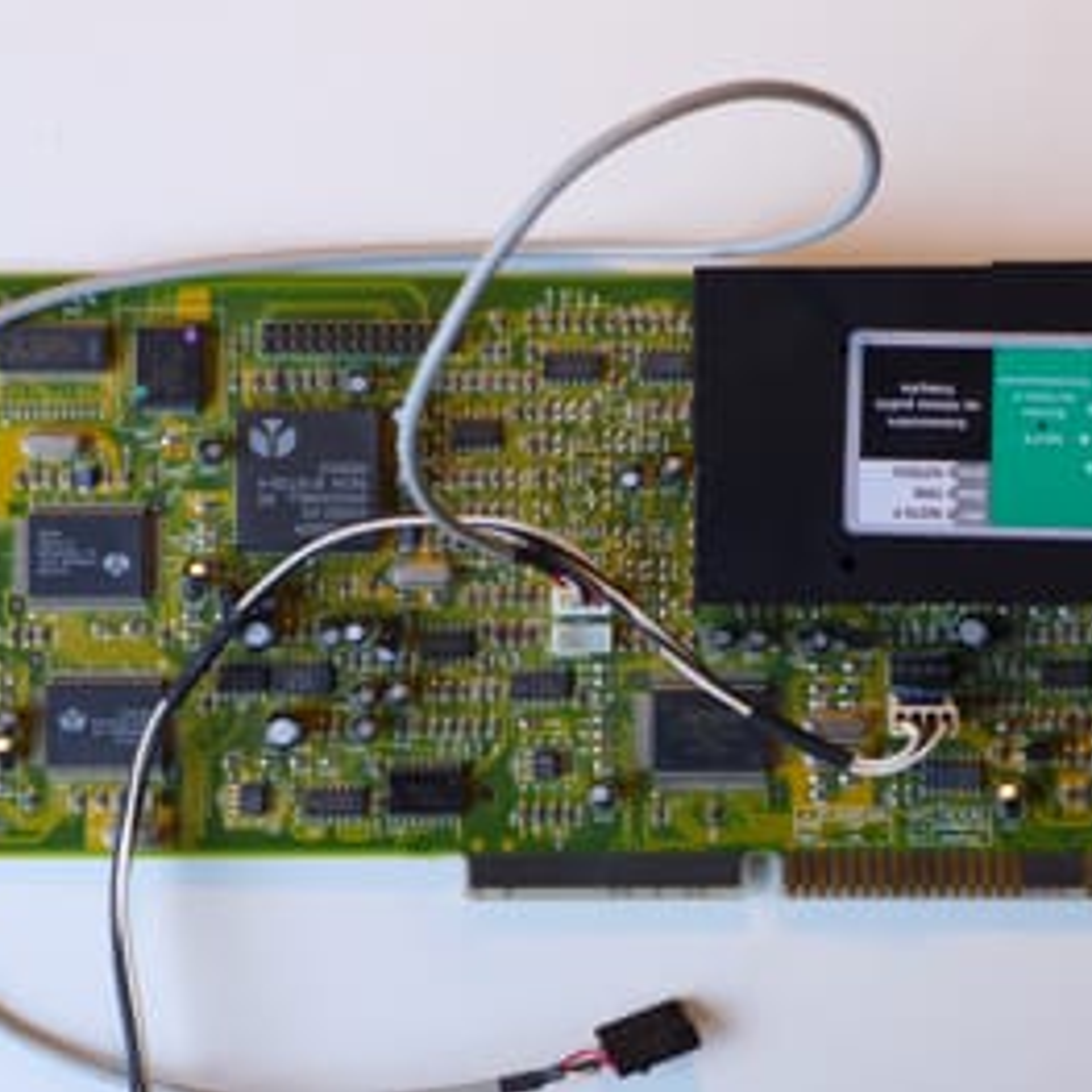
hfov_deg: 17.9
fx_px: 3462
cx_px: 727
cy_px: 542
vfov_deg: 17.9
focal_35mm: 97
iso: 100
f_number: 2.2
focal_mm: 14.7
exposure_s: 1/100
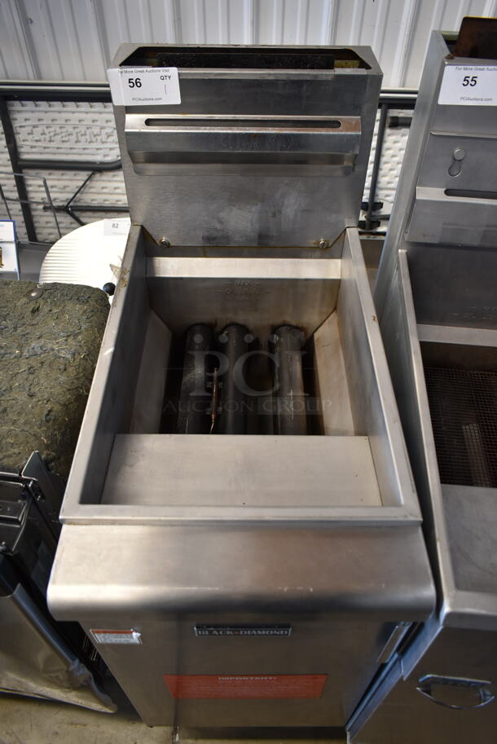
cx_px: 248
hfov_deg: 48.0
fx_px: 558
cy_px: 372
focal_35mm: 27
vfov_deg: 67.3
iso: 720
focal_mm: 18
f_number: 3.5
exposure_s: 1/30
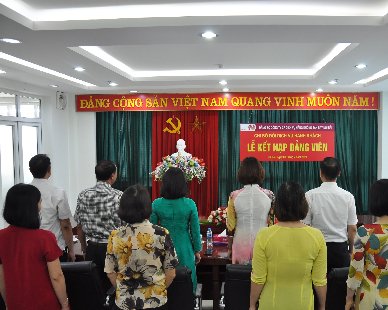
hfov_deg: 56.8
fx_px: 356
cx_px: 232
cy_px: 153
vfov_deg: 47.1
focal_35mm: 31
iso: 800
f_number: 4
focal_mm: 18
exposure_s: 1/50
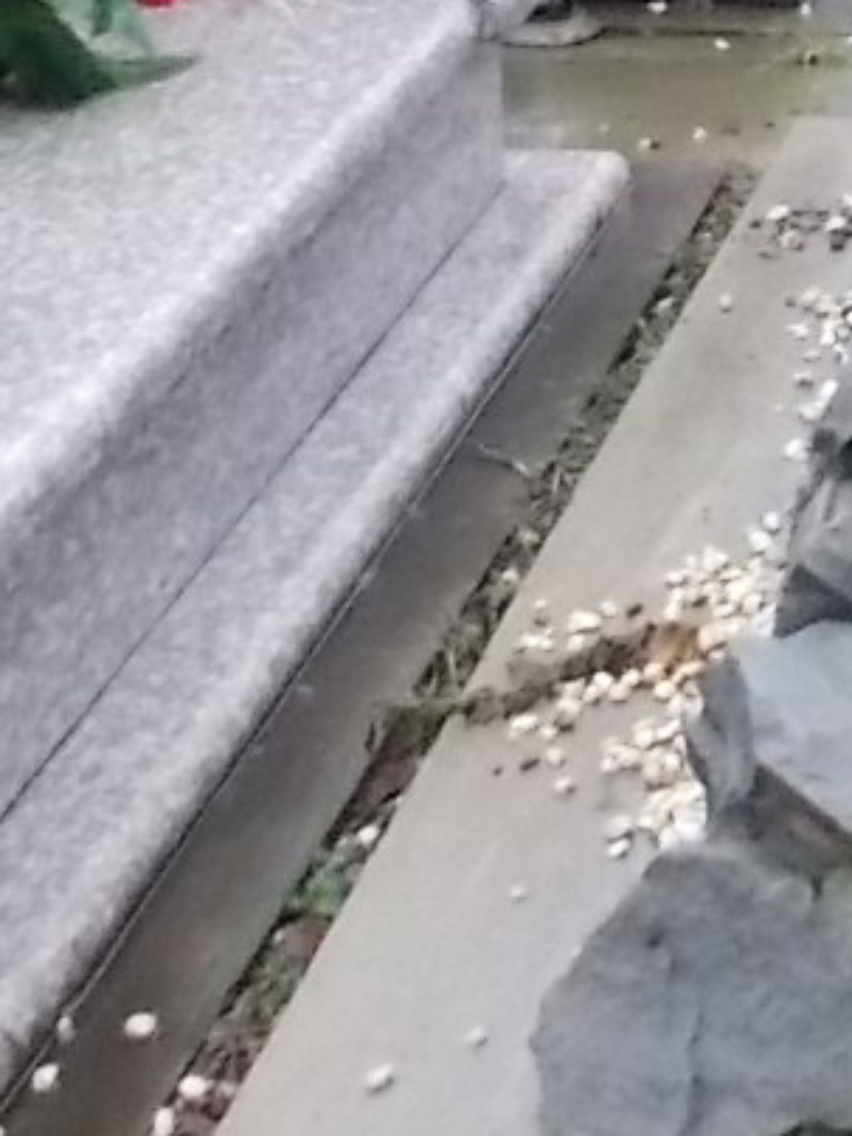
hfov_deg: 13.6
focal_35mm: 103
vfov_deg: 18.3
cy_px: -121
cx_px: 1226
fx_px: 3380
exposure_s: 1/100
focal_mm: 4.6
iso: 400
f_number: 3.2
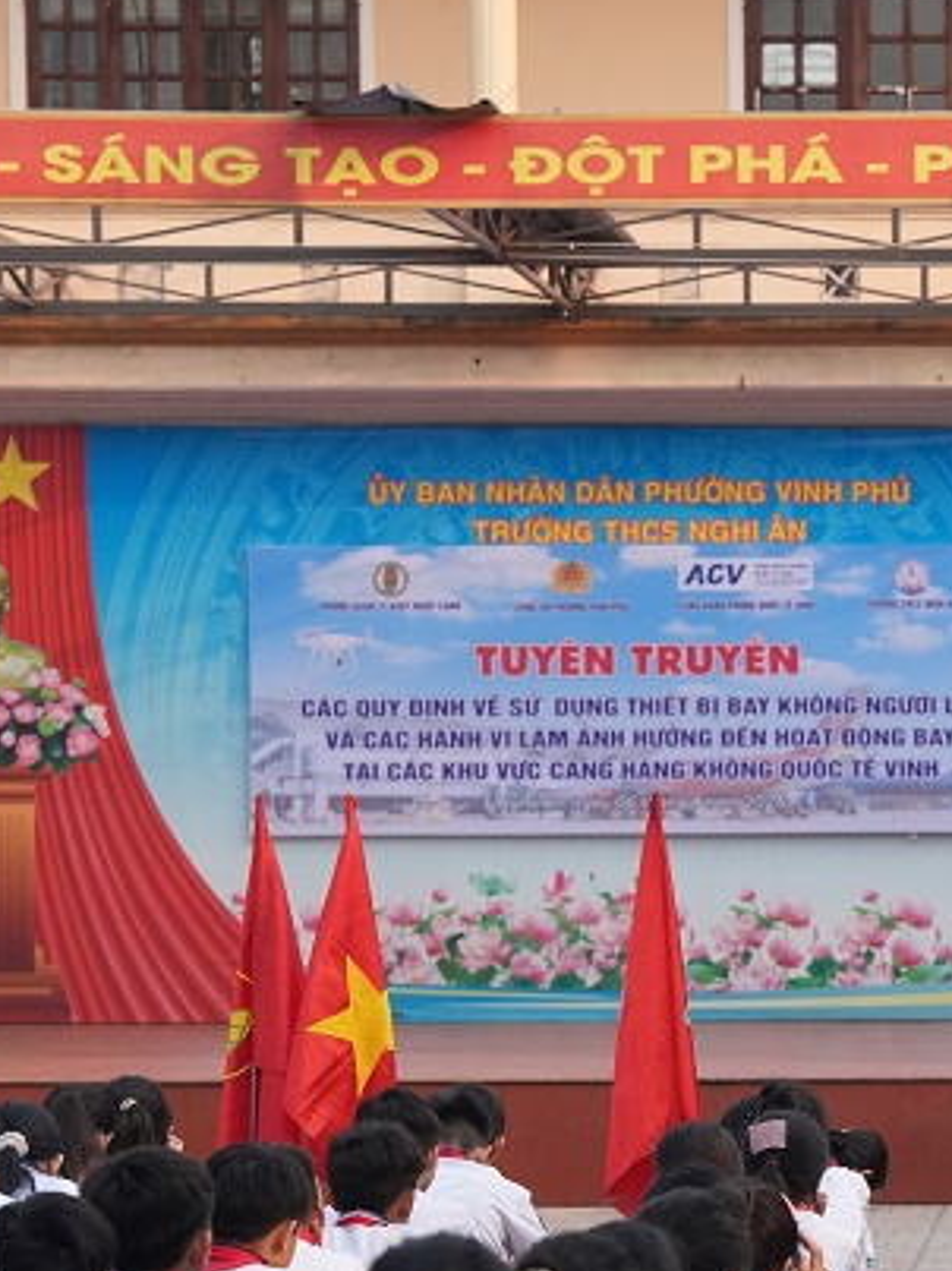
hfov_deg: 8.6
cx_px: 1119
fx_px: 6274
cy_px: 829
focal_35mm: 171
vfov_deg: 11.6
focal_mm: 70
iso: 1000
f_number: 4
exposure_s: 1/2000
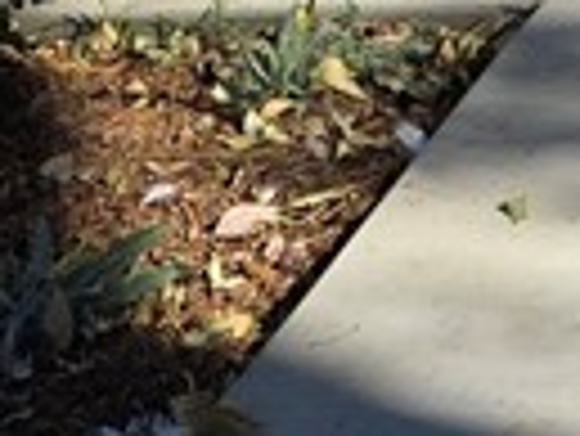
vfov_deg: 6.8
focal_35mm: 182
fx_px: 3052
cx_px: 1403
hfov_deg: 9.6
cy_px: -1160
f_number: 1.7
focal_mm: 6.3
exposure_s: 1/3255
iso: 80
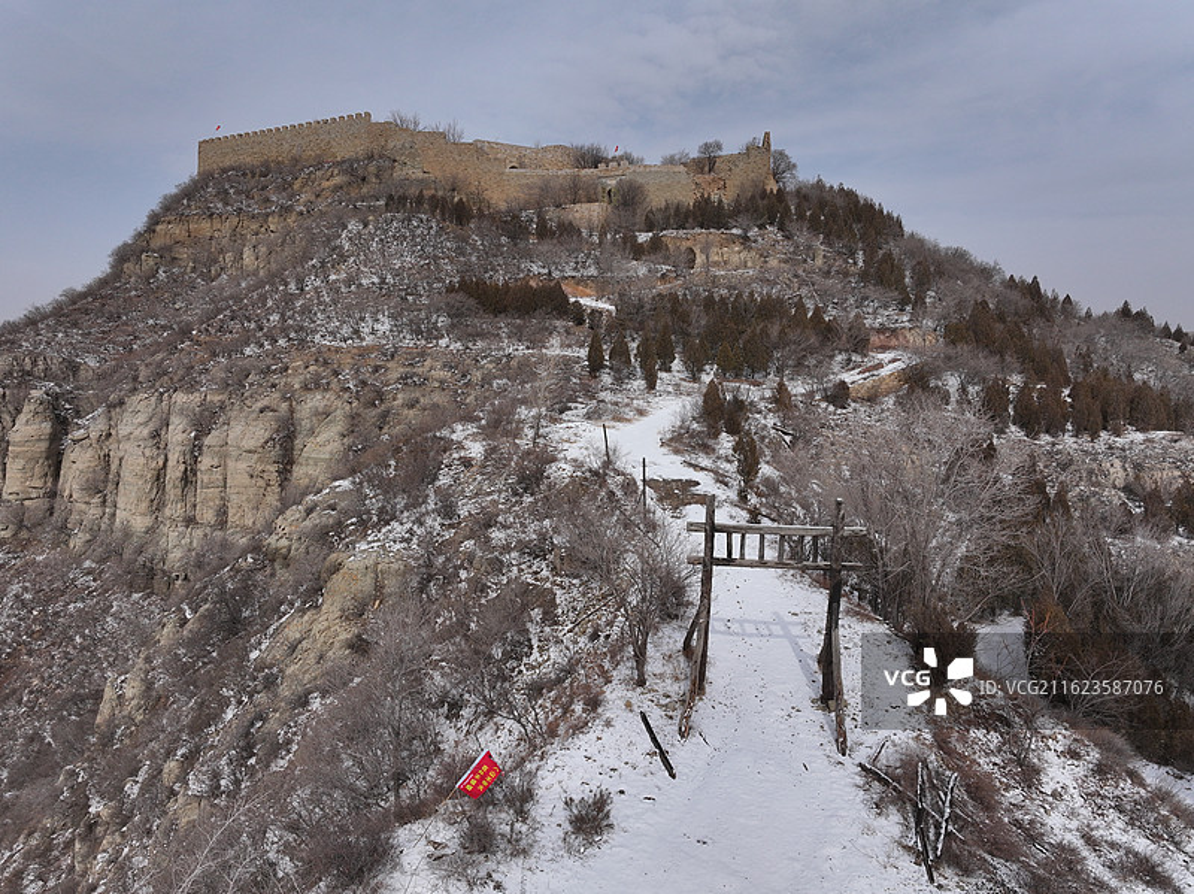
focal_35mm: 24
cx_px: 597
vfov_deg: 56.8
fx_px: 827
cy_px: 447
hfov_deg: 71.6
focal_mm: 12.29
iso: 100
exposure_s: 1/100
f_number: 5.6
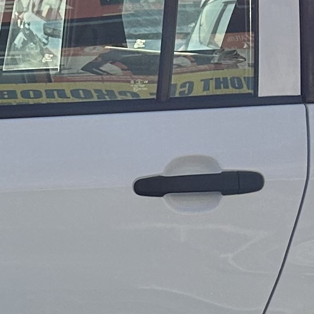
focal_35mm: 165
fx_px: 1693
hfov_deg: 10.0
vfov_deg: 10.4
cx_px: -247
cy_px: 410
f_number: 1.78
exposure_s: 1/2203
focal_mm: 6.86
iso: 80
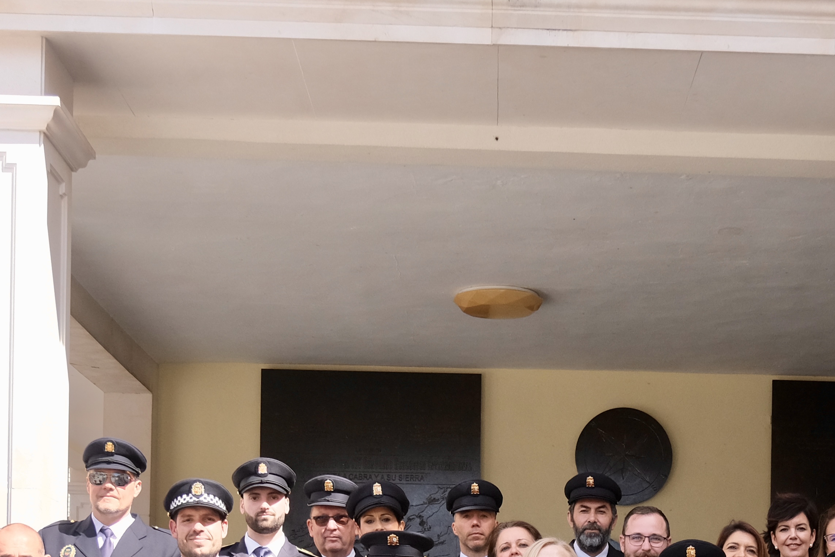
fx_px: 1832
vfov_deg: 16.2
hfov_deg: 25.5
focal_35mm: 79
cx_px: 590
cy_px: 748
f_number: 4
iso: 800
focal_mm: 19.2
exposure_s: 1/1600
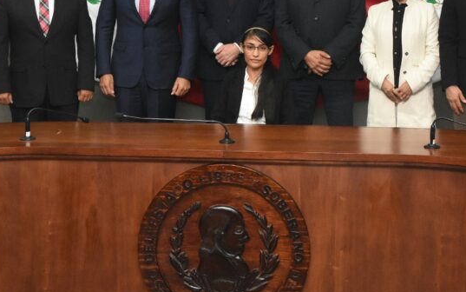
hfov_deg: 29.3
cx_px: 266
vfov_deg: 18.2
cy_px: 2
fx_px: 889
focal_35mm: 70
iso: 3200
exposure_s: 1/80
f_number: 8
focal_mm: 24
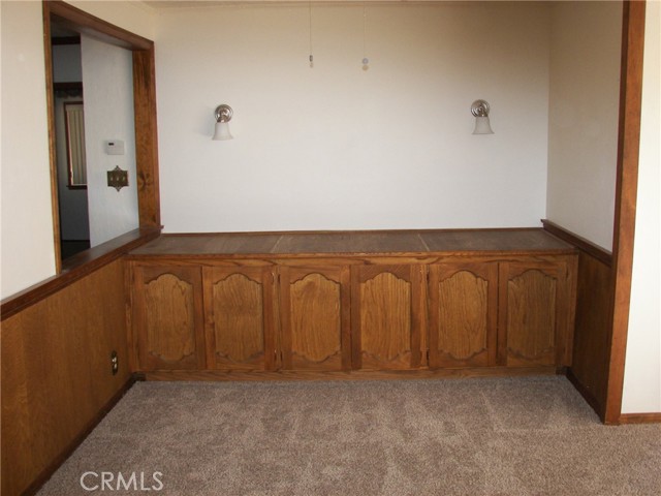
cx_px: 330
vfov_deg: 39.7
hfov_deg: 51.4
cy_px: 248
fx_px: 687
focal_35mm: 36
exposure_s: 1/30
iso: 100
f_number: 2.8
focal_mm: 6
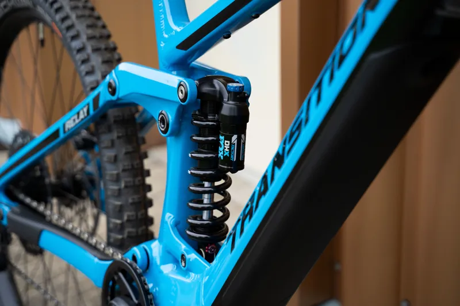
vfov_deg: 18.2
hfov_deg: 27.0
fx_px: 958
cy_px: 153
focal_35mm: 75
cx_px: 230
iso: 1250
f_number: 4
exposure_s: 1/3200
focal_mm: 75
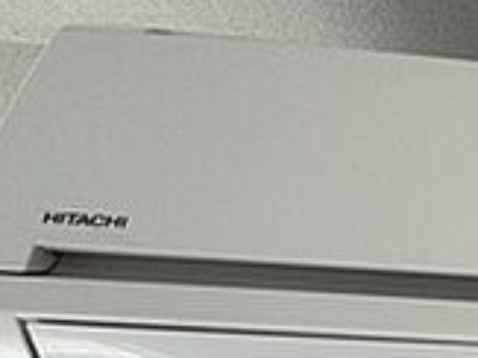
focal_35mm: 55
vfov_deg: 25.5
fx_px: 759
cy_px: 340
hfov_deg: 25.1
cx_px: 745
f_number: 2.2
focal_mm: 2.22
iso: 50
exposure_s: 1/99
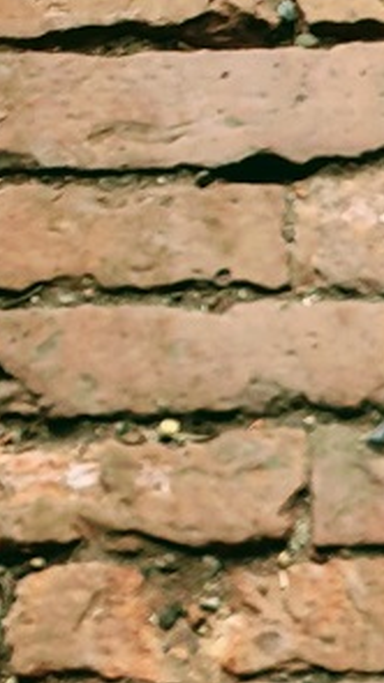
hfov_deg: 8.4
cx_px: 1029
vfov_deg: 13.7
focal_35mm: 128
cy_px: 1462
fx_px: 2316
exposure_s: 1/165
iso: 50
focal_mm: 4.3
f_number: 2.4
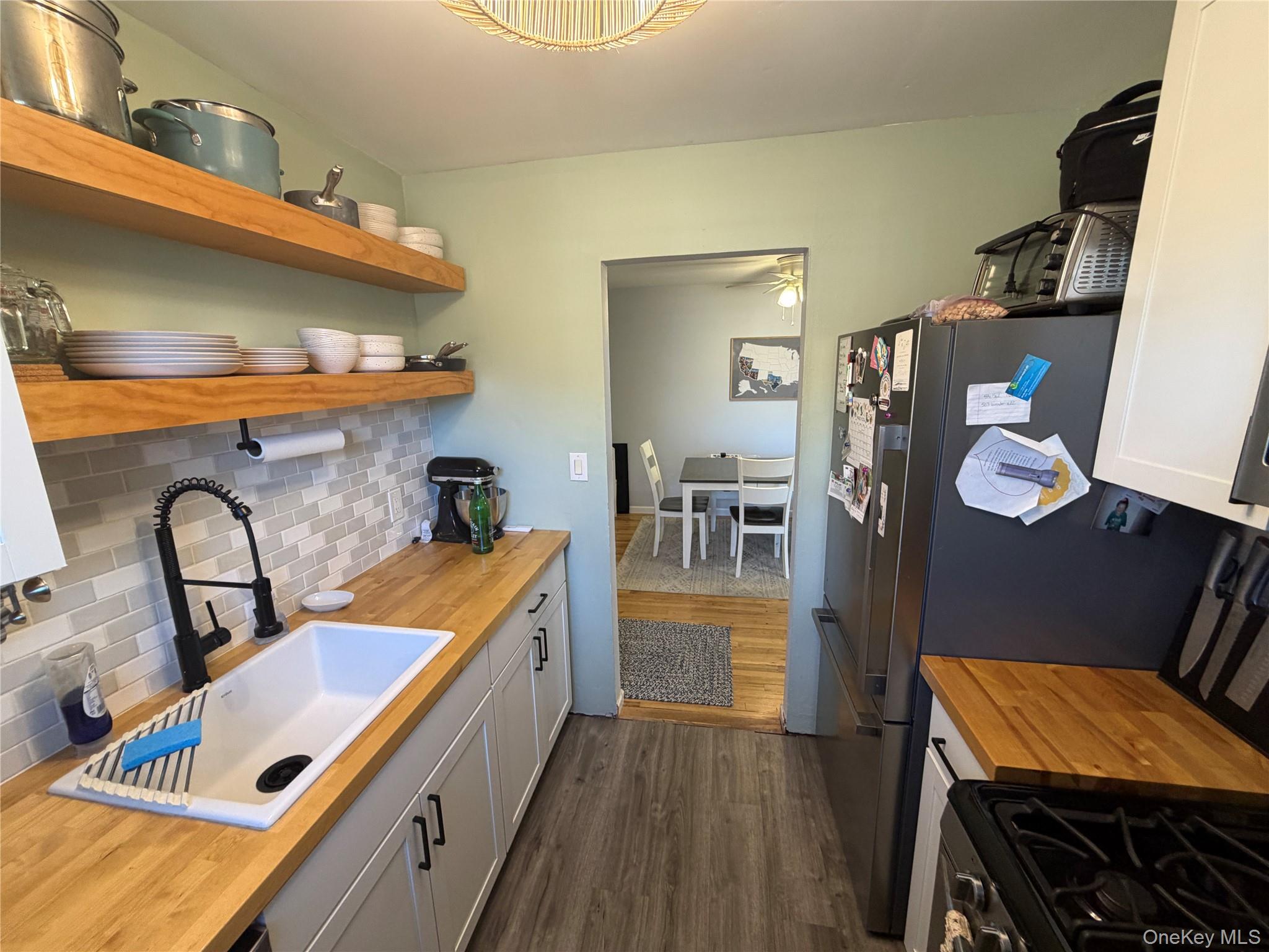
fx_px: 513
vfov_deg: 85.7
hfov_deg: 102.1
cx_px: 634
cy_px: 476
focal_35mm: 14
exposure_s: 1/60
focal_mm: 2.22
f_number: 2.2
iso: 200
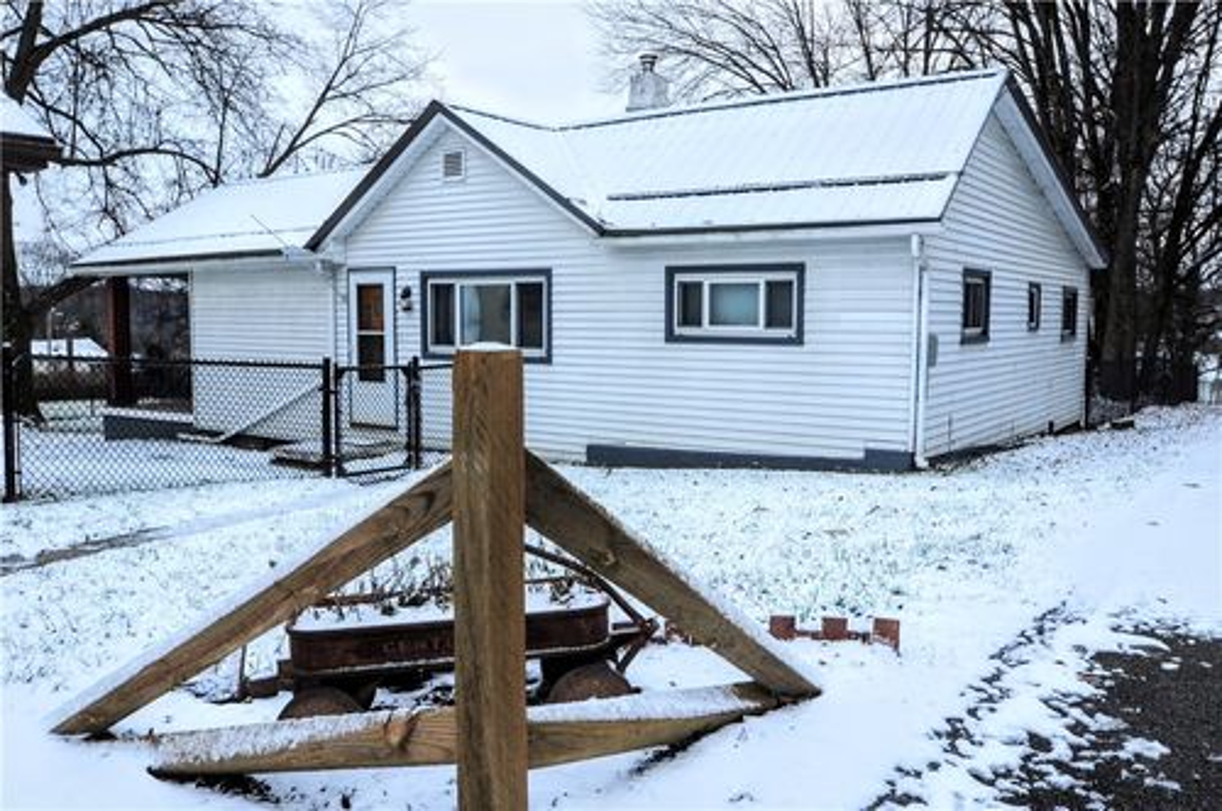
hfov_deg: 62.0
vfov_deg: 43.5
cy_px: 406
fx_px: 1017
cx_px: 611
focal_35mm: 30
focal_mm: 20
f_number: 6.3
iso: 250
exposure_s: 1/80
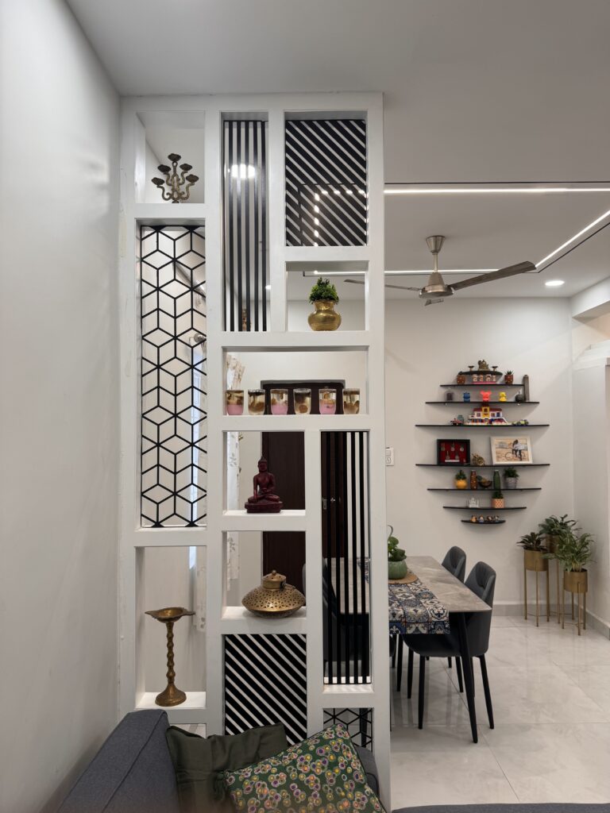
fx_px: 564
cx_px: 305
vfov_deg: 71.6
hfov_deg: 56.8
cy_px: 406
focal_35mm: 24
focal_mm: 6.86
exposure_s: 1/100
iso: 80
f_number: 1.78
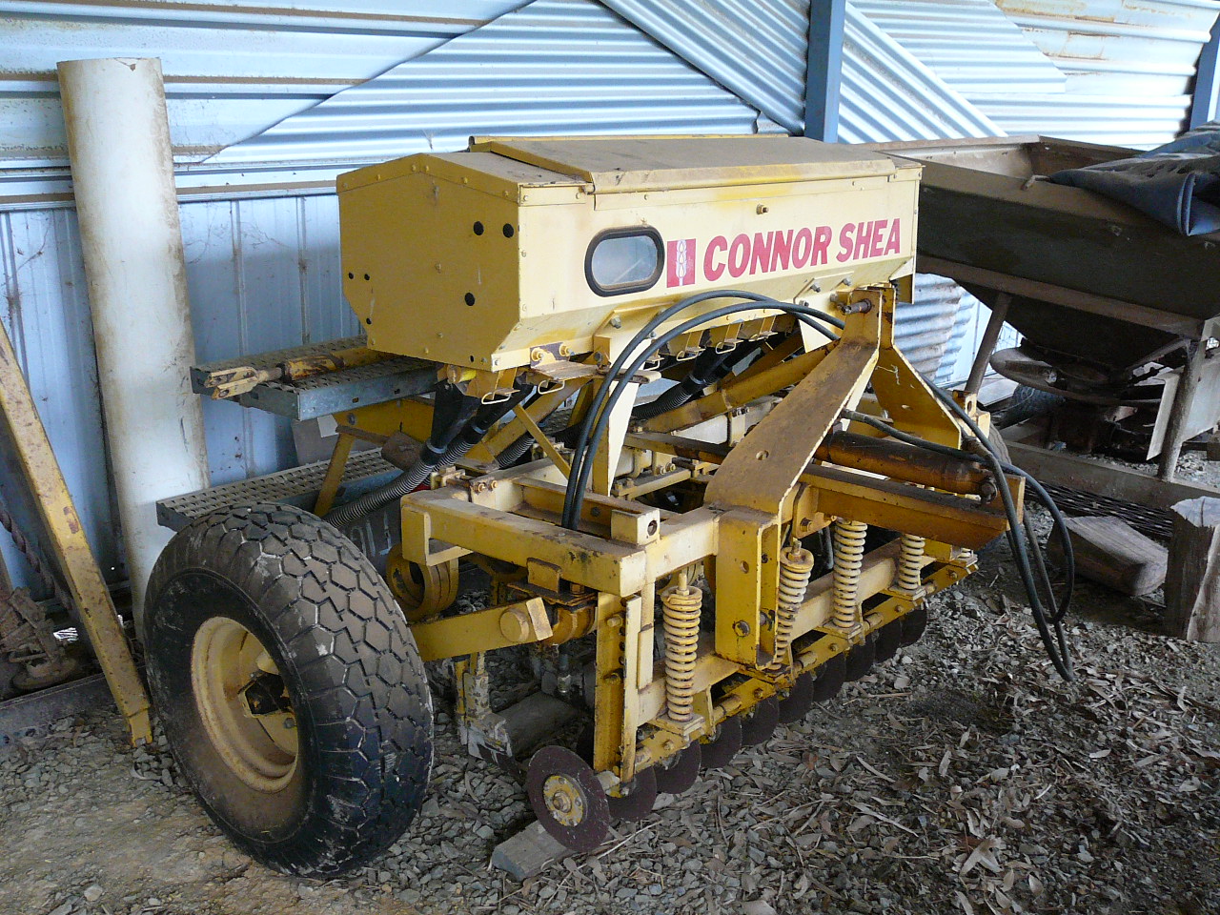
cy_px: 458
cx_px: 610
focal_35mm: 35
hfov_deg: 52.6
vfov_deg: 40.7
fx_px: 1234
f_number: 2.8
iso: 200
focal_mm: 5.2
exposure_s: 1/30
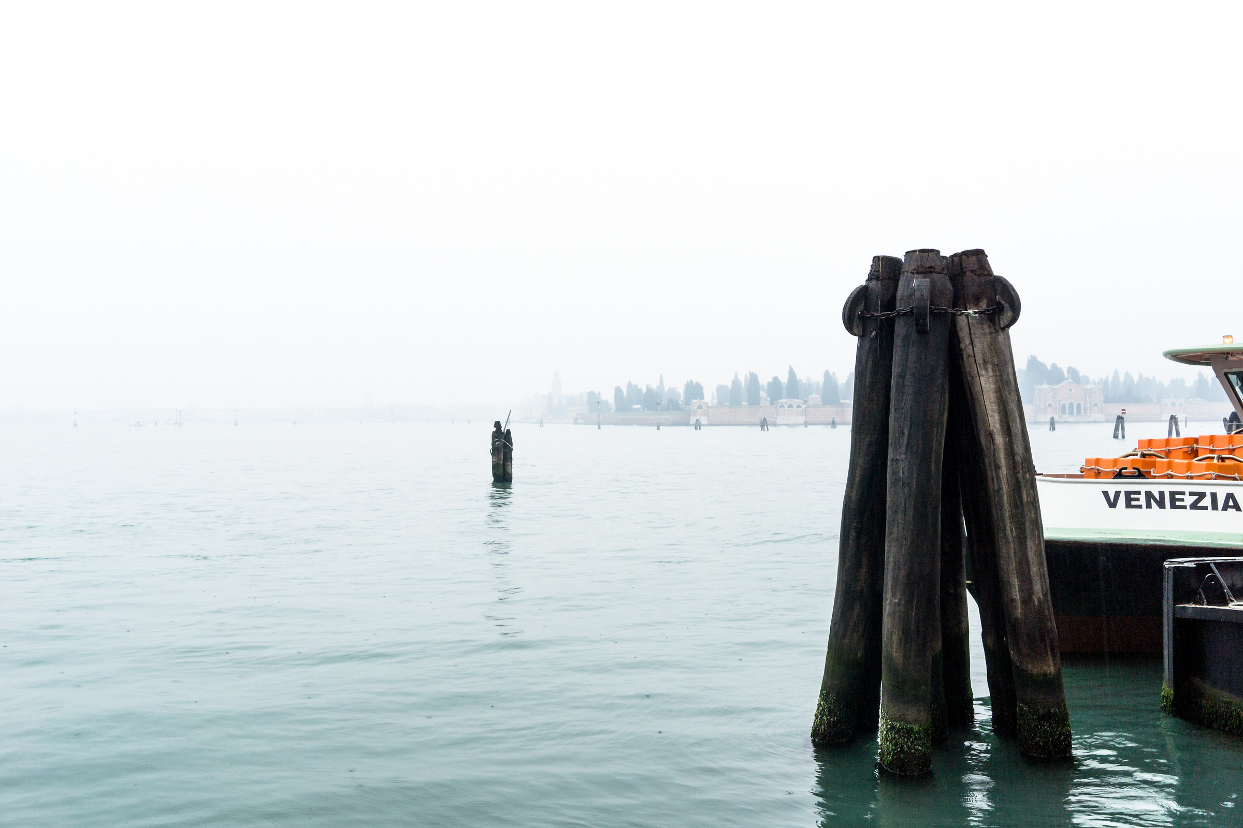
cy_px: 414
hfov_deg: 51.3
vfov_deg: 35.5
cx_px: 622
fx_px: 1295
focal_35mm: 38
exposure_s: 1/30
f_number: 10
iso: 100
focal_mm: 25
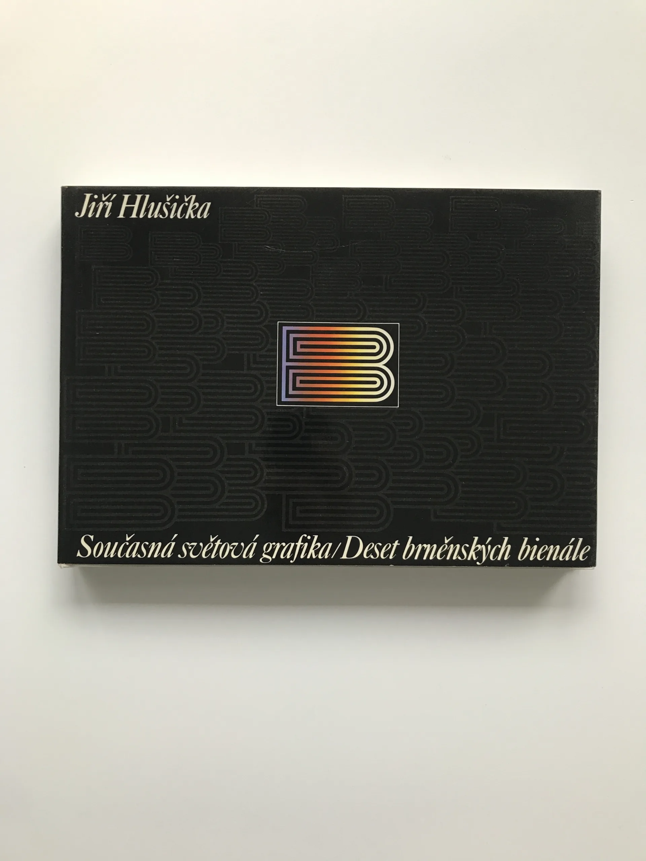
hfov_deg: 49.7
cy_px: 430
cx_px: 323
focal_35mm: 28
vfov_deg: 63.4
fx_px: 697
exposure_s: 1/24
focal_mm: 3.99
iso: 32
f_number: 1.8
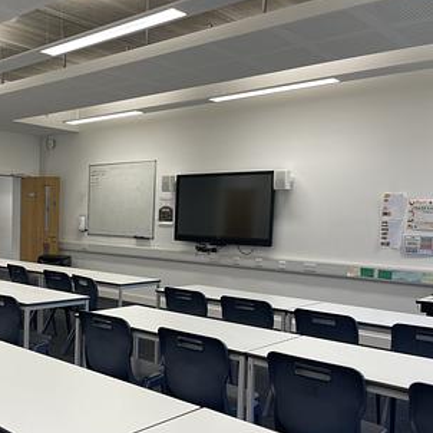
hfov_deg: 42.4
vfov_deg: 43.7
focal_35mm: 38
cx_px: 105
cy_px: 254
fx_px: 538
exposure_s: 1/100
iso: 64
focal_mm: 4.2
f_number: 1.6
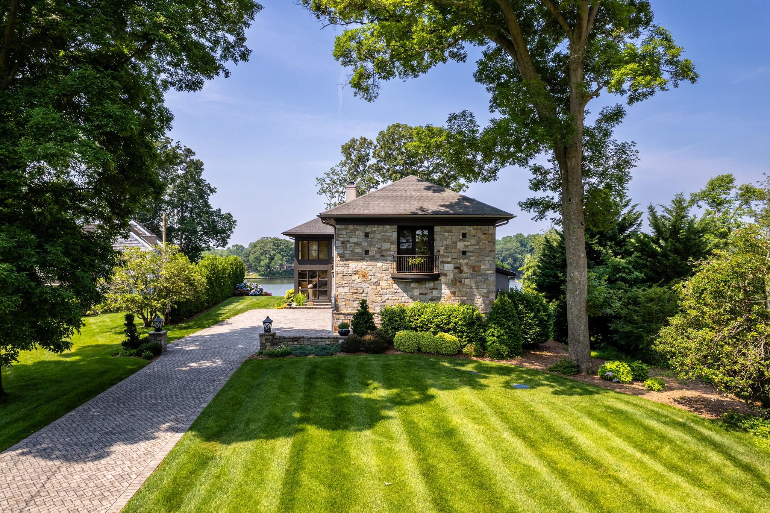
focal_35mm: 22
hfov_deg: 78.6
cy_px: 256
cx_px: 385
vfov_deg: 57.2
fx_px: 470
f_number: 2.8
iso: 100
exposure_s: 1/2000
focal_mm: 8.38
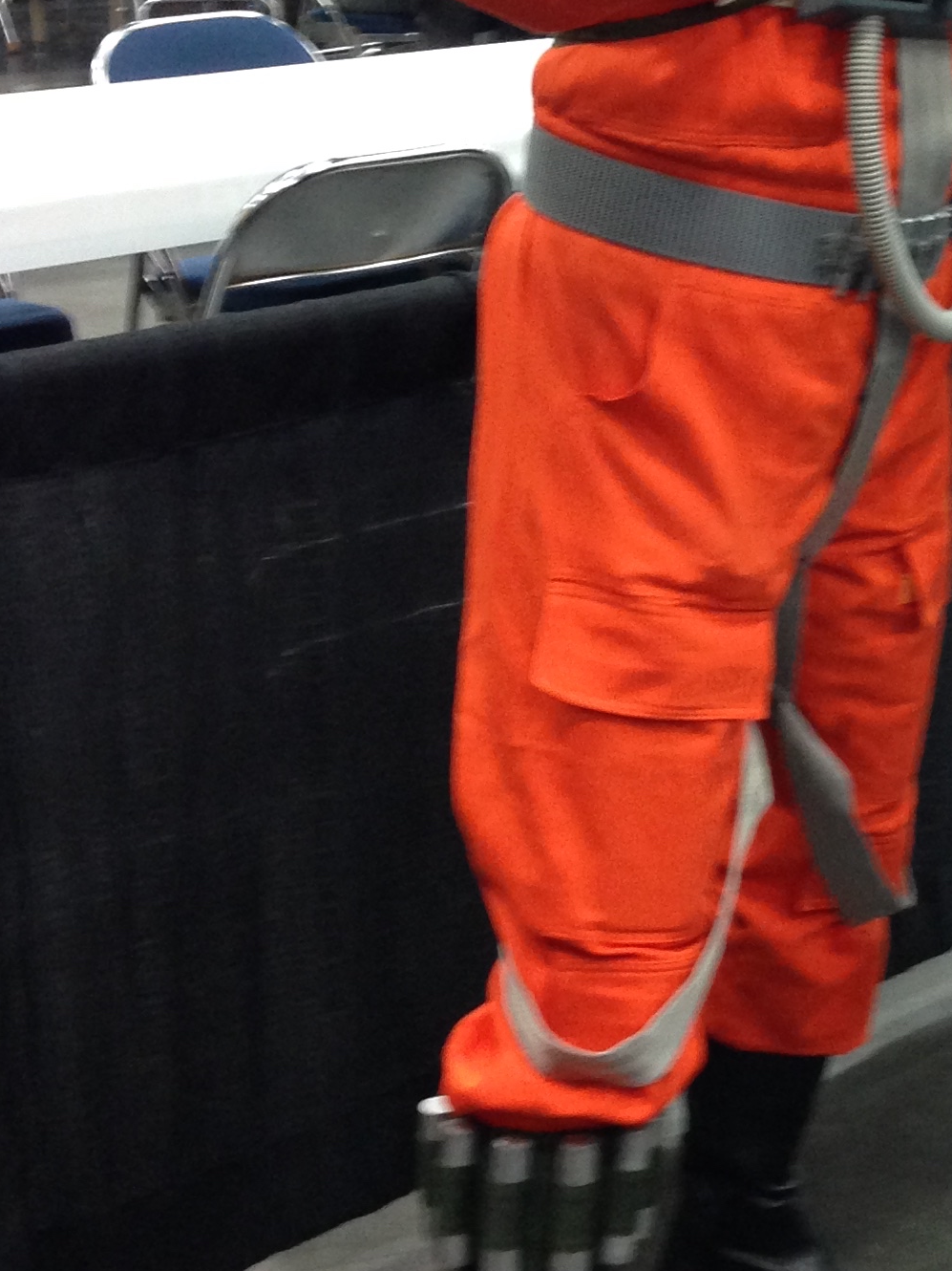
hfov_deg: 17.4
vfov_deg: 24.0
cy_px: 436
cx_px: 1118
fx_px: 2971
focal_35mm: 81
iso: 200
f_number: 2.4
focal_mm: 4.12
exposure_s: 1/20
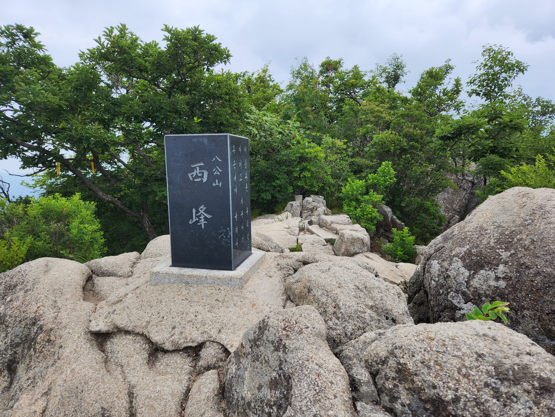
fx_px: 369
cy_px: 208
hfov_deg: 73.9
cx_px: 278
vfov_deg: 58.9
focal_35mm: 23
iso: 20
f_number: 1.8
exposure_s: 1/922
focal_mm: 5.4
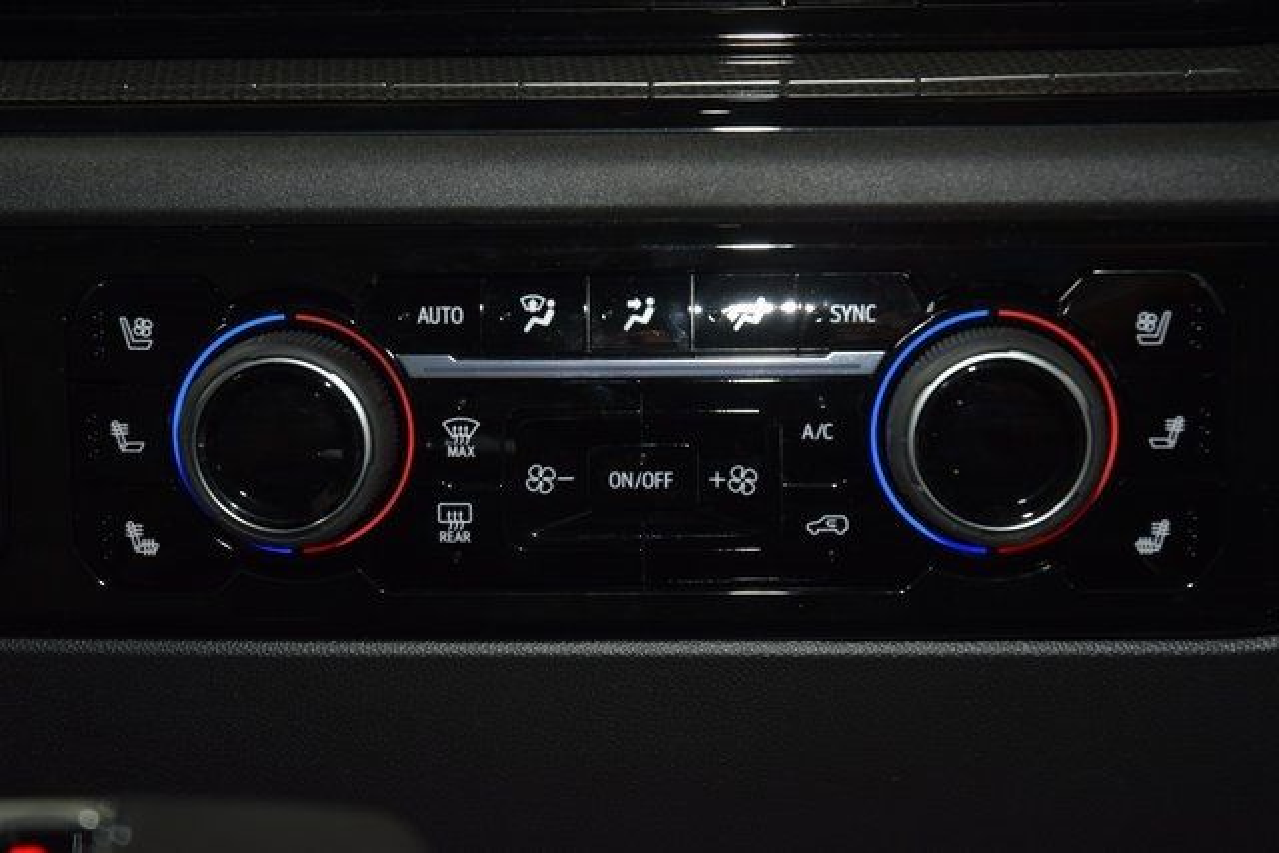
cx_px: 640
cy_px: 426
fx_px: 2558
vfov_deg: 18.9
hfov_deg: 28.1
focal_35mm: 72
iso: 720
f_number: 4.5
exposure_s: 1/30
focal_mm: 48
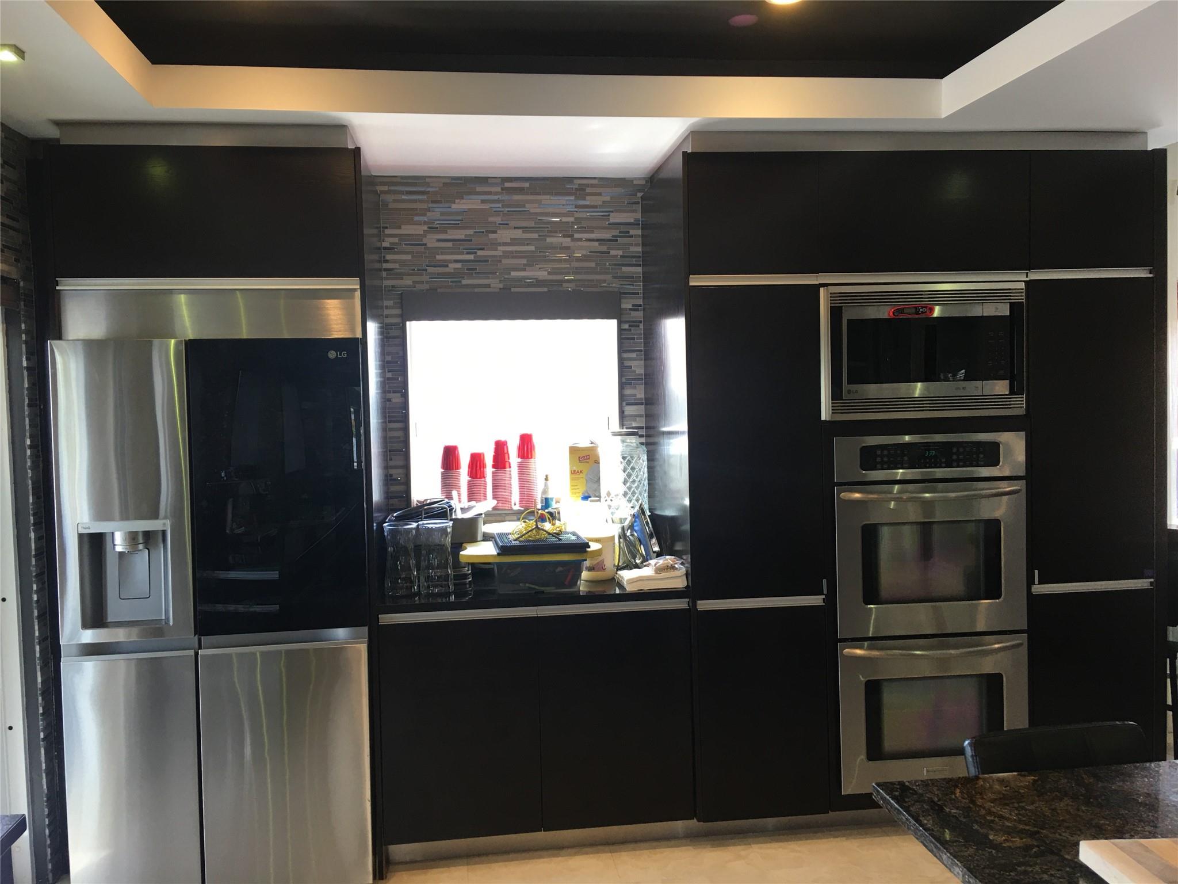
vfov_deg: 48.2
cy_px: 442
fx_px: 987
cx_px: 589
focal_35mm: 29
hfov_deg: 61.7
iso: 25
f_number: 2.2
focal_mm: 4.15
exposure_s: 1/15
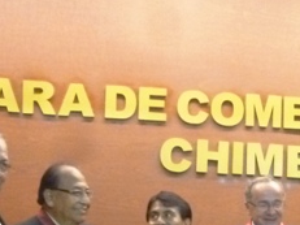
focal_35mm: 97
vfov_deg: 14.7
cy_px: 268
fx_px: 840
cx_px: 229
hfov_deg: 20.1
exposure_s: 1/13
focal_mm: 5
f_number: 3.1
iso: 800
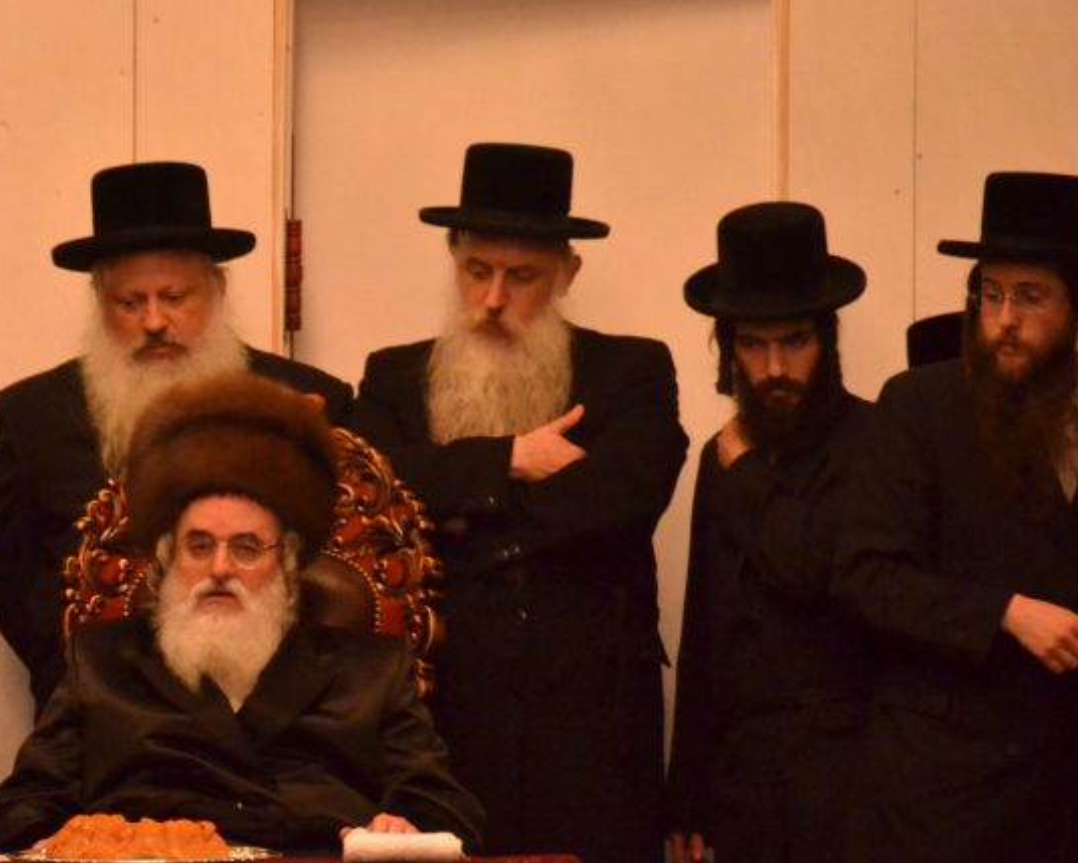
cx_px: 70
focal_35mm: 537
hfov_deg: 3.6
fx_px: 17136
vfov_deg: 2.9
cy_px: 612
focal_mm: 200
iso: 2500
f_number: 5.6
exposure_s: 1/160
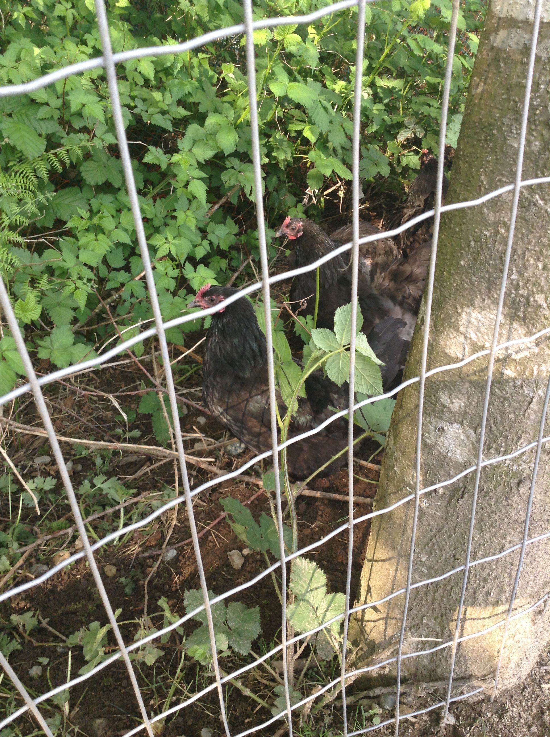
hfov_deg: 42.8
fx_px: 701
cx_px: 275
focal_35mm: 33
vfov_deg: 55.4
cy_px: 368
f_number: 2.4
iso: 40
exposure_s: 1/60
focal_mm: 3.3
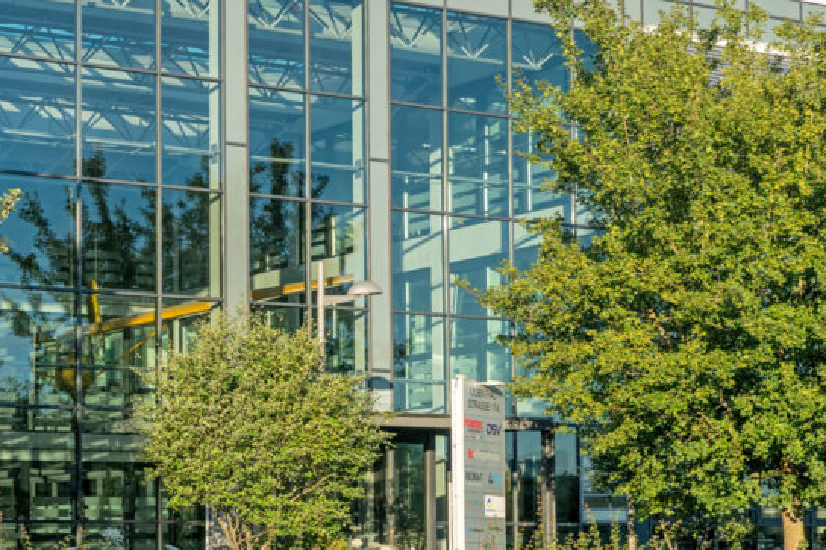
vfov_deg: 14.5
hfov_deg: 21.7
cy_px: 384
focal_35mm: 94
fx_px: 2156
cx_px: 323
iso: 250
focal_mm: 50
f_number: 11
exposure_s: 1/125
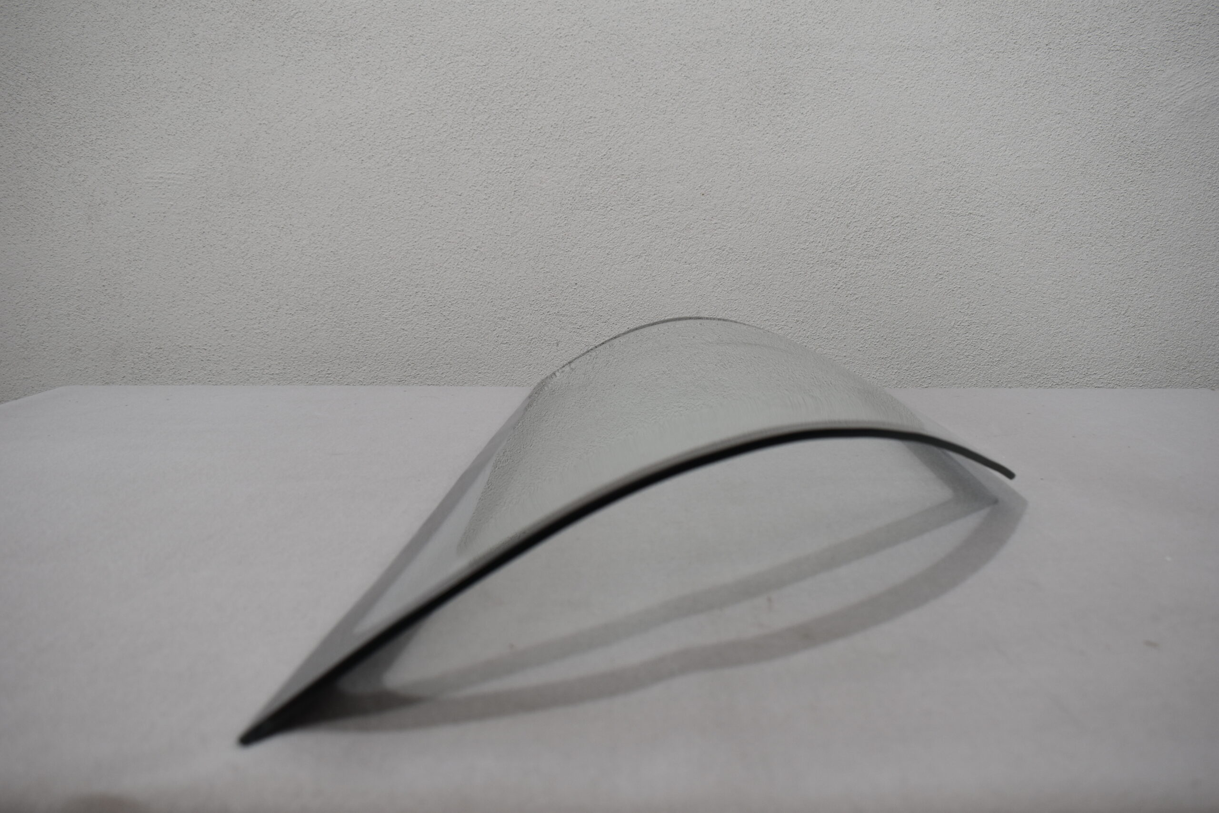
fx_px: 1117
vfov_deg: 40.0
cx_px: 610
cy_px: 406
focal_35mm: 33
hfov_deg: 57.2
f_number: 5.6
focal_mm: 22
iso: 320
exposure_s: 1/125
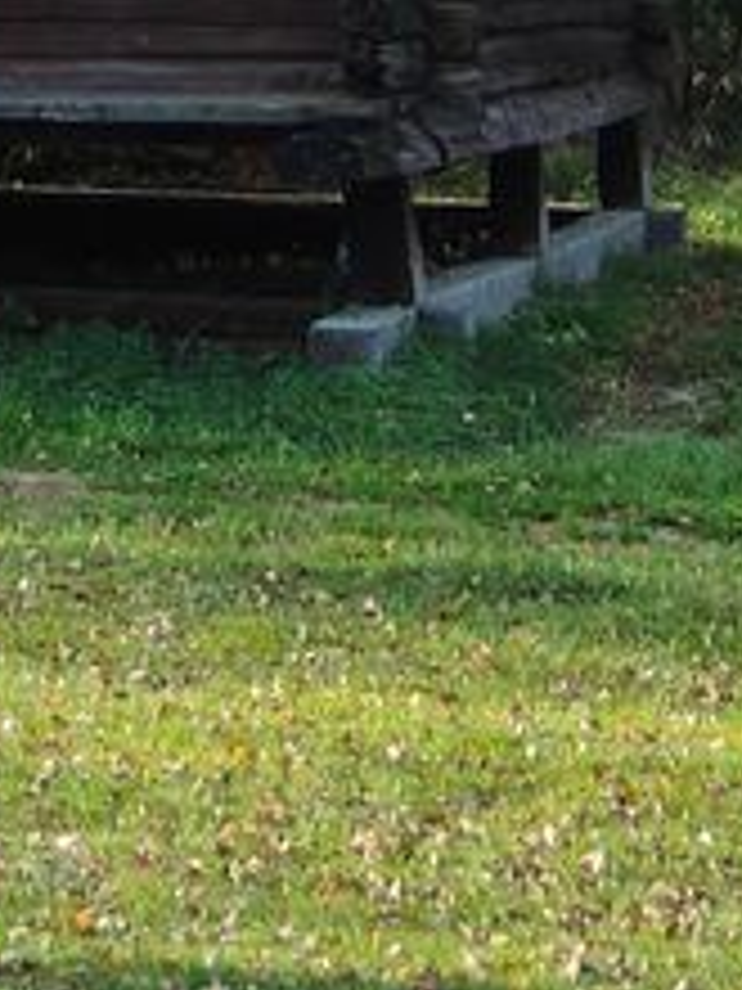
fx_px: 5459
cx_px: -274
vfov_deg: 9.2
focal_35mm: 191
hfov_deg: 7.7
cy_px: -1413
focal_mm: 7.5
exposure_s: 1/80
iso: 80
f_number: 3.5
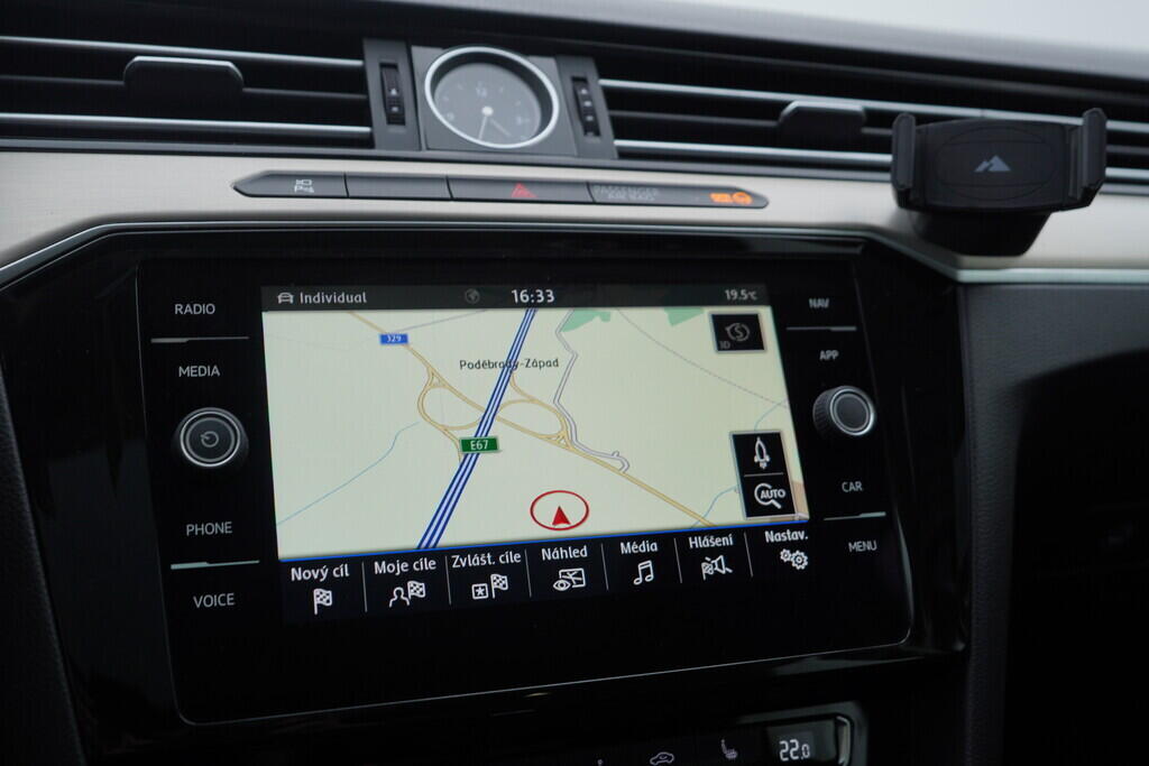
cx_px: 574
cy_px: 383
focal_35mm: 36
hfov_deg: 53.1
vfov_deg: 36.9
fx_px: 1149
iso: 125
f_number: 4
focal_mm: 24
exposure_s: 1/80
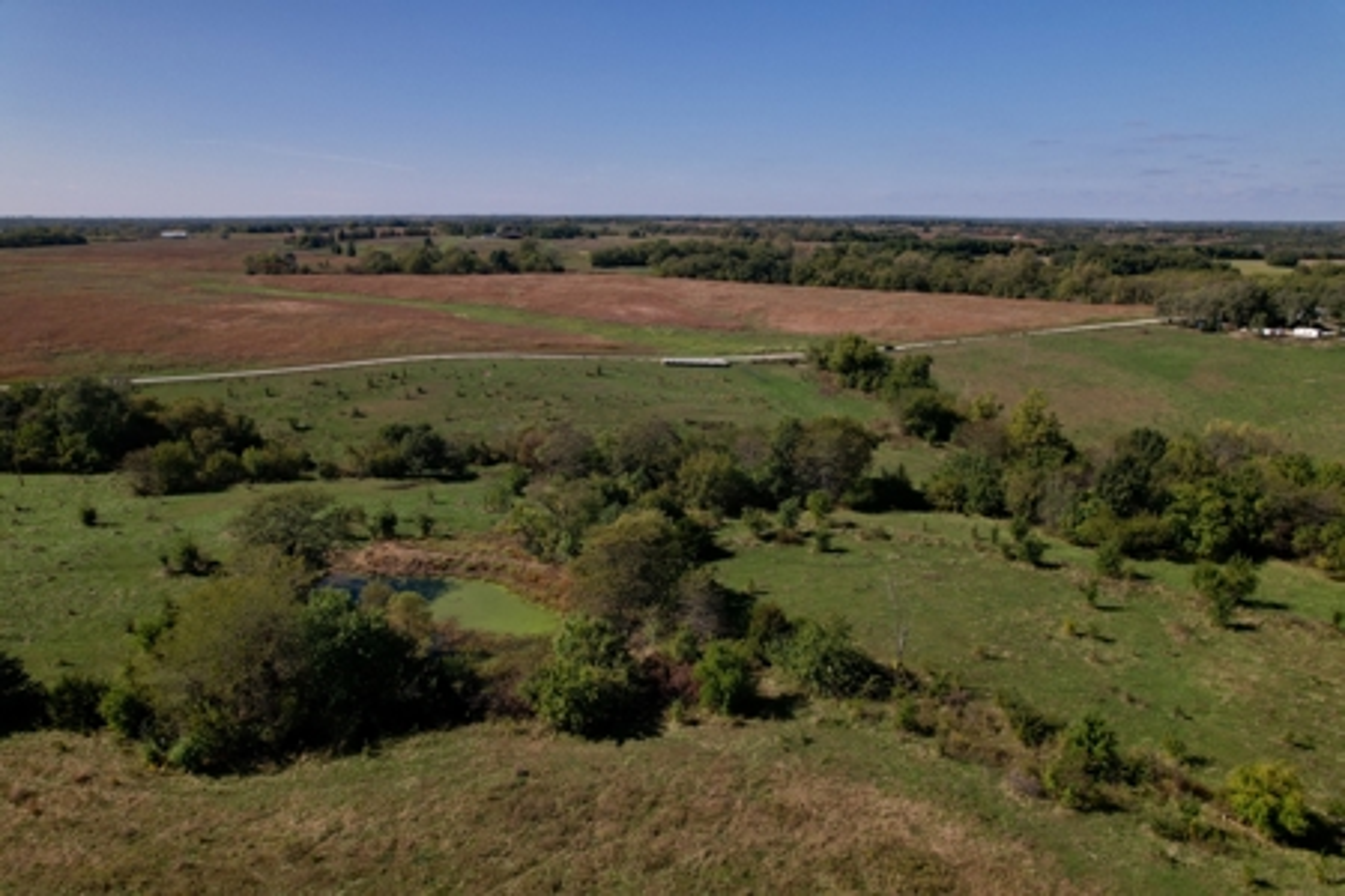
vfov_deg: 57.2
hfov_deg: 78.6
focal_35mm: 22
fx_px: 822
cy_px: 448
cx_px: 672
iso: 100
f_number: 2.8
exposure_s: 1/100
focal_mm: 8.38
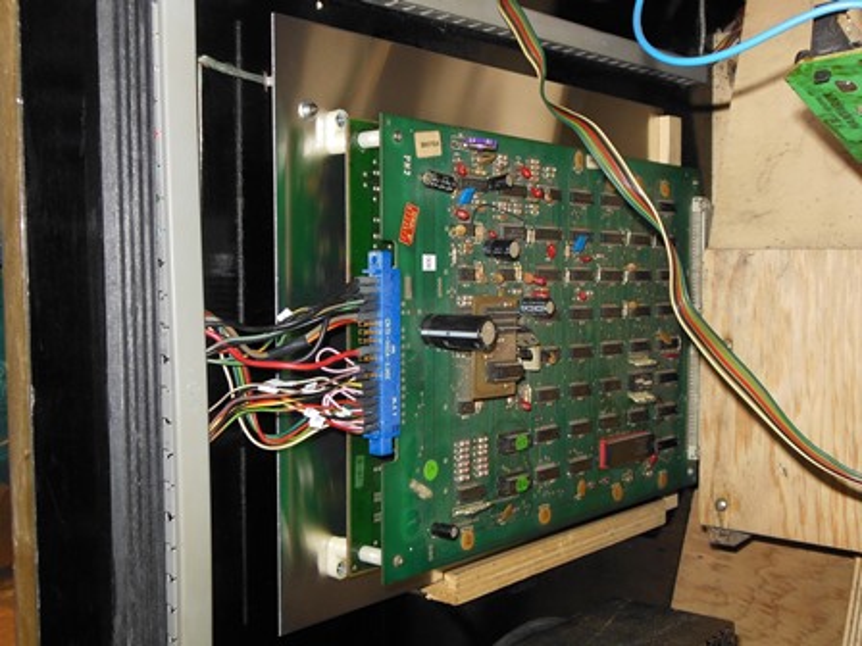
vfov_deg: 42.9
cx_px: 431
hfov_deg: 55.4
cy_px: 323
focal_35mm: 33
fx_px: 822
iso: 200
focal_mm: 6
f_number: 3.5
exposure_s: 1/30
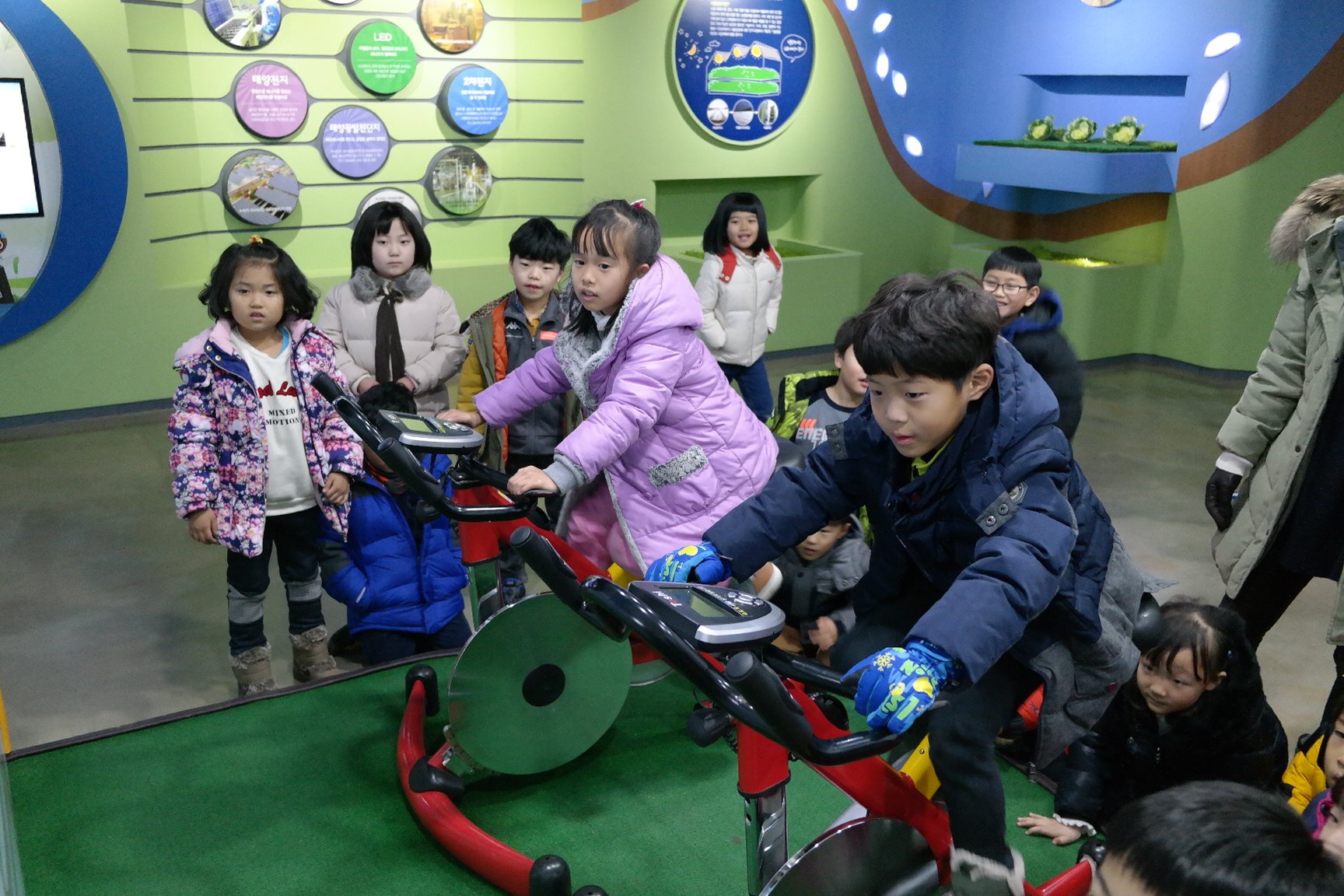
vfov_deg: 43.6
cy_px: 448
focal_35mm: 30
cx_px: 672
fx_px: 1120
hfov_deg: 61.9
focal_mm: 20
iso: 1600
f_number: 3.5
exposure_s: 1/40
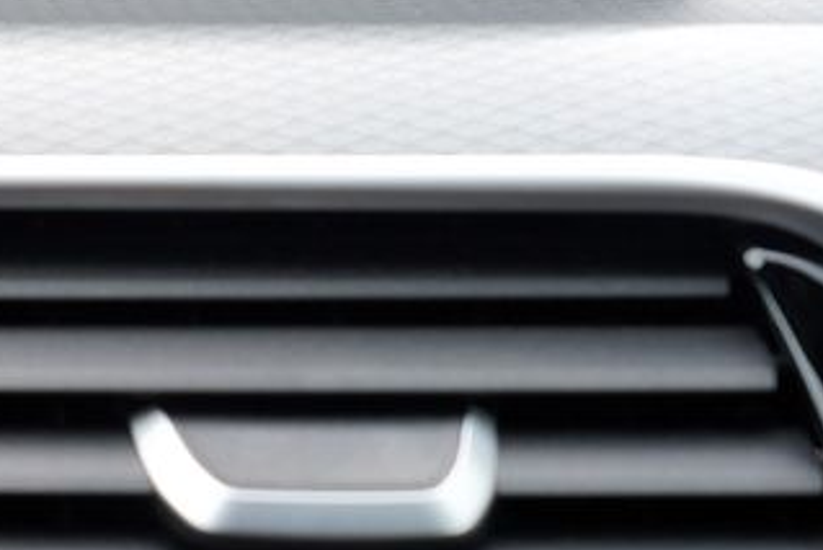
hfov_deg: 10.8
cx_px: -431
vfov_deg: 7.4
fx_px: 4185
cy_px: -254
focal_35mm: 183
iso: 500
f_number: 4
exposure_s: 1/160
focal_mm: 57
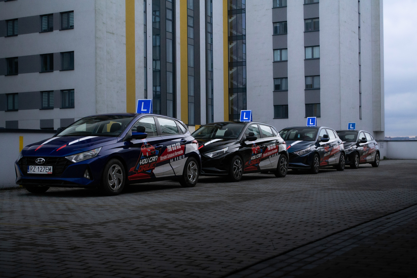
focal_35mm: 54
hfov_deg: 36.9
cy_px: 139
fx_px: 625
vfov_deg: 25.1
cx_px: 208
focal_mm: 36
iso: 1600
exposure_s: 1/800
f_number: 5.6
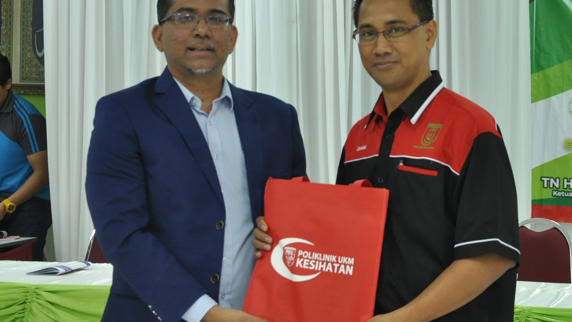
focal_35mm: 88
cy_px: 93
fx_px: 1332
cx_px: 385
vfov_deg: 13.7
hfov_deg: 24.1
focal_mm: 35
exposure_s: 1/30
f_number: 4.5
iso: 1000
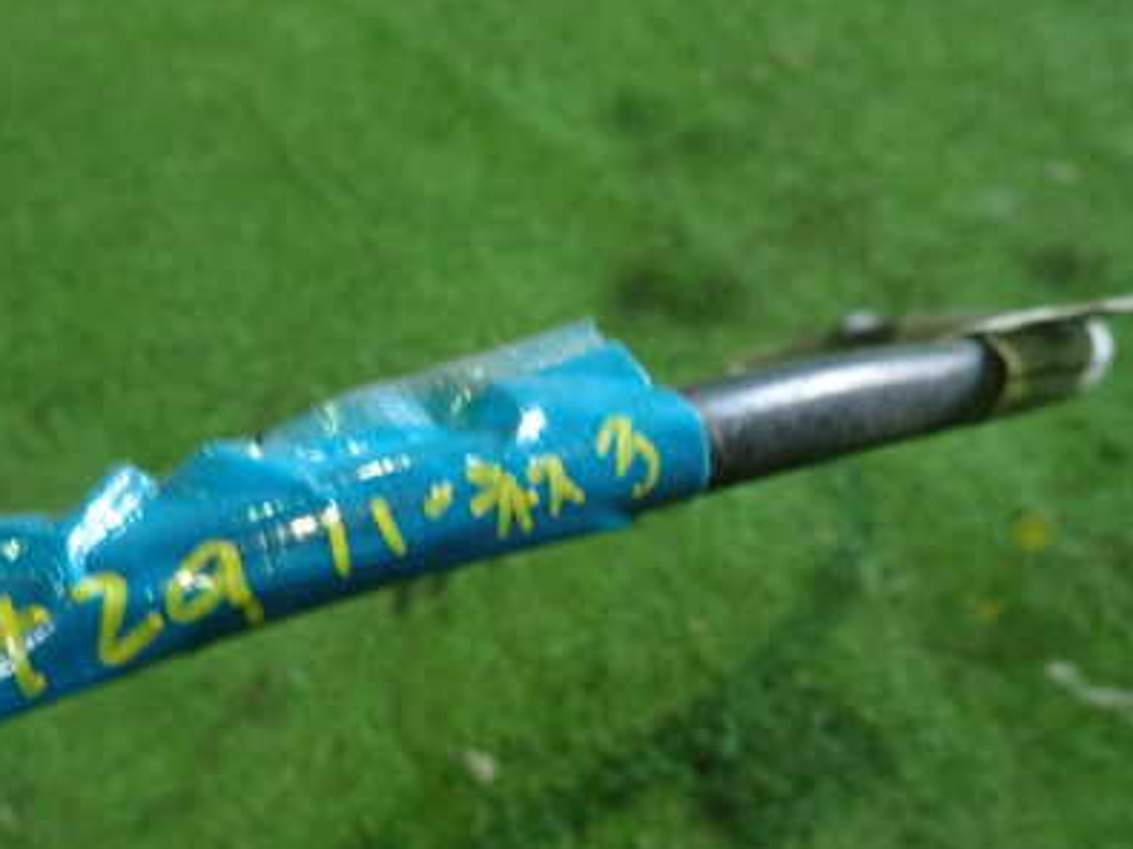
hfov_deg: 48.6
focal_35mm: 38
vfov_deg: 37.4
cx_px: 436
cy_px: 548
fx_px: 1243
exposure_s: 1/30
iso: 400
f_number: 2
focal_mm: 4.5
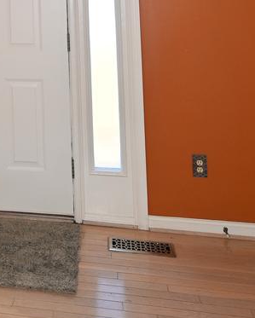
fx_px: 509
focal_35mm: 54
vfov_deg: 30.1
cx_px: -12
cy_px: -55
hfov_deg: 26.3
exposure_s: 1/80
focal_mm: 14
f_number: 4
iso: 140
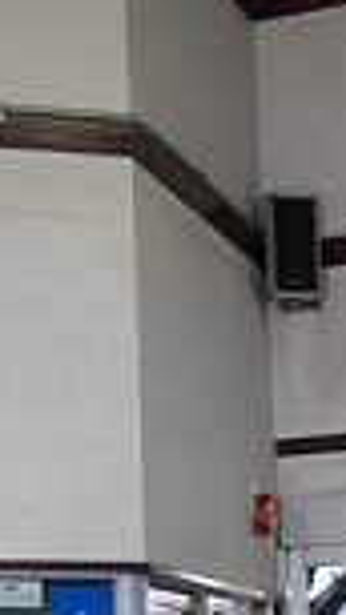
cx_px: -173
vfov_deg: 21.0
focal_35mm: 100
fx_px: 1632
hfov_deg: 11.6
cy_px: 519
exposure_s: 1/50
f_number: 2.8
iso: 80
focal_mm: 7.4
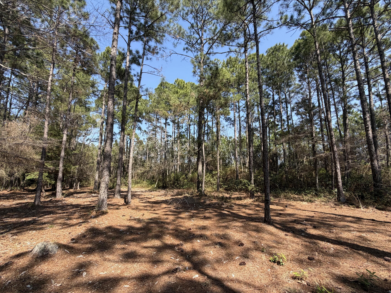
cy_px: 156
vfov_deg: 81.7
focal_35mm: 15
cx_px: 193
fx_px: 169
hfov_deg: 98.2
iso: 40
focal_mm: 2.22
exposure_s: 1/514
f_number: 2.2
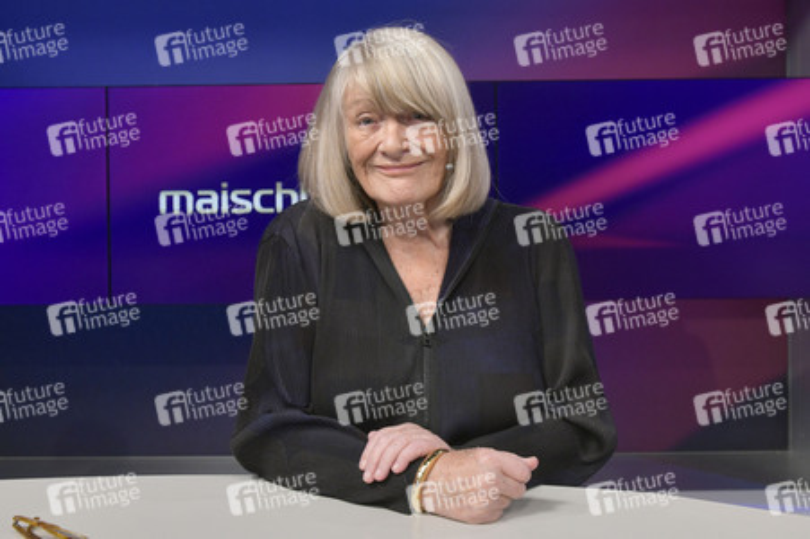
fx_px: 719
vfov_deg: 41.1
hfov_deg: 58.8
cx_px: 405
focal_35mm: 32
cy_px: 270
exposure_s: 1/200
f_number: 6.3
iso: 2000
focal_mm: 32
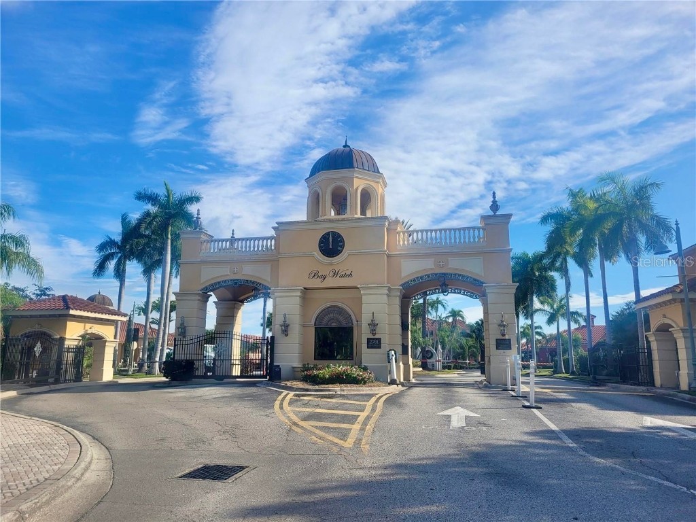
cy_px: 261
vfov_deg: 53.1
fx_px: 523
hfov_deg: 67.3
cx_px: 348
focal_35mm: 26
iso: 40
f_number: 1.8
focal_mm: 5.4
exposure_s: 1/2782
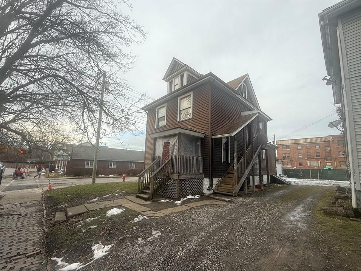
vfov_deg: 81.7
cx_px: 187
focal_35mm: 15
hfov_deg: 98.1
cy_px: 144
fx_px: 156
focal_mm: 2.22
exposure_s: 1/307
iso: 50
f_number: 2.2
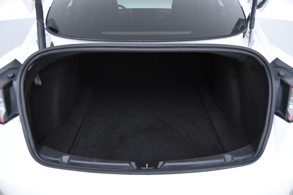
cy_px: 98
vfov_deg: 42.4
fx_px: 252
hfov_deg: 60.3
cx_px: 146
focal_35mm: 31
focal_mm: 31
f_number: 4
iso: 4000
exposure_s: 1/80
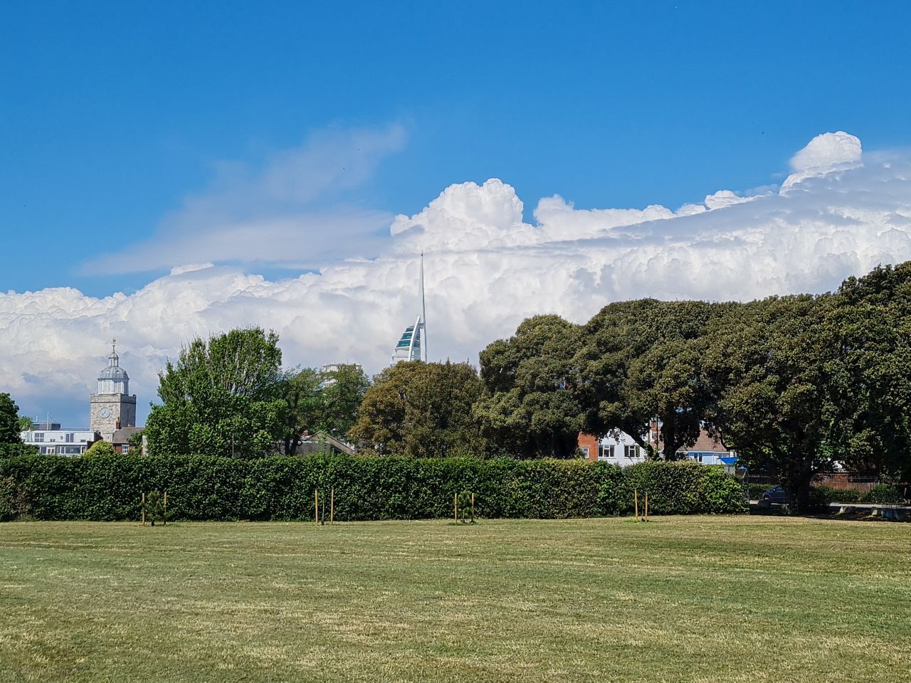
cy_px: 342
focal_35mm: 26
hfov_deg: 67.3
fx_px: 684
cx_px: 456
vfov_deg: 53.1
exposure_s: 1/5618
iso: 50
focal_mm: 5.4
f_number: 1.8
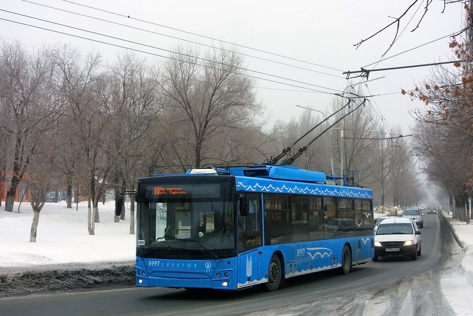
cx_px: 229
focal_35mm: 51
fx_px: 670
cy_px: 163
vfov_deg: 26.5
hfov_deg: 38.9
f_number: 3.5
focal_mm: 16.78
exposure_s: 1/500
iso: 125
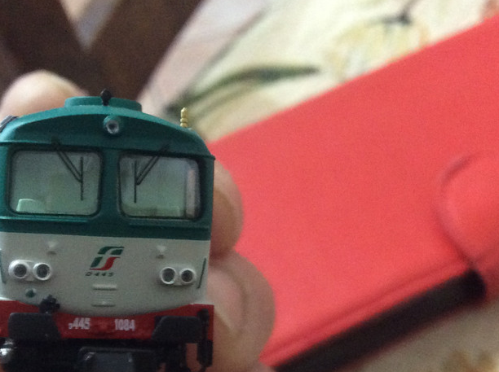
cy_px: 282
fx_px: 806
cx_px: 194
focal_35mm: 56
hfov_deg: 34.3
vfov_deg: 25.7
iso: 320
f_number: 2.4
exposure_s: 1/17
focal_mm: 3.3
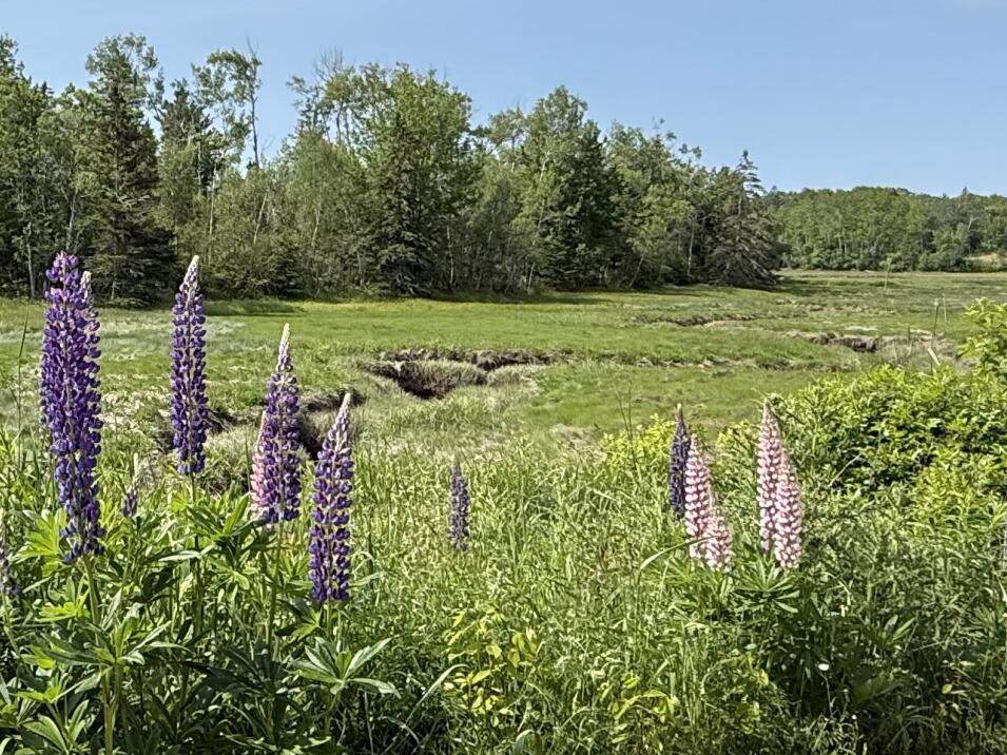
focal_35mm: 44
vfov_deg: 32.8
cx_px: 164
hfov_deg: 40.7
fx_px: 1280
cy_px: 311
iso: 50
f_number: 2.2
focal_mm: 2.22
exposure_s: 1/1901
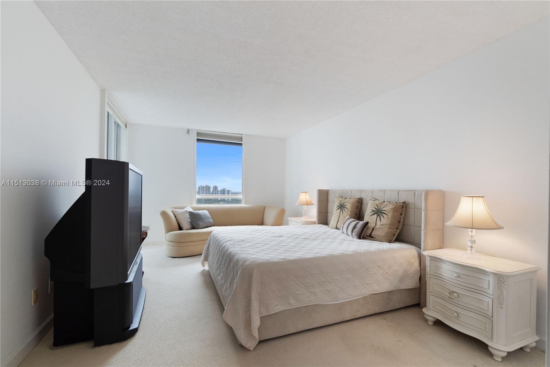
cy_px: 184
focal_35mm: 16
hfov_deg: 96.7
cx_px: 275
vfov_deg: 73.8
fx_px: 245
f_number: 11
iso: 1250
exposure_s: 1/40
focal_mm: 16
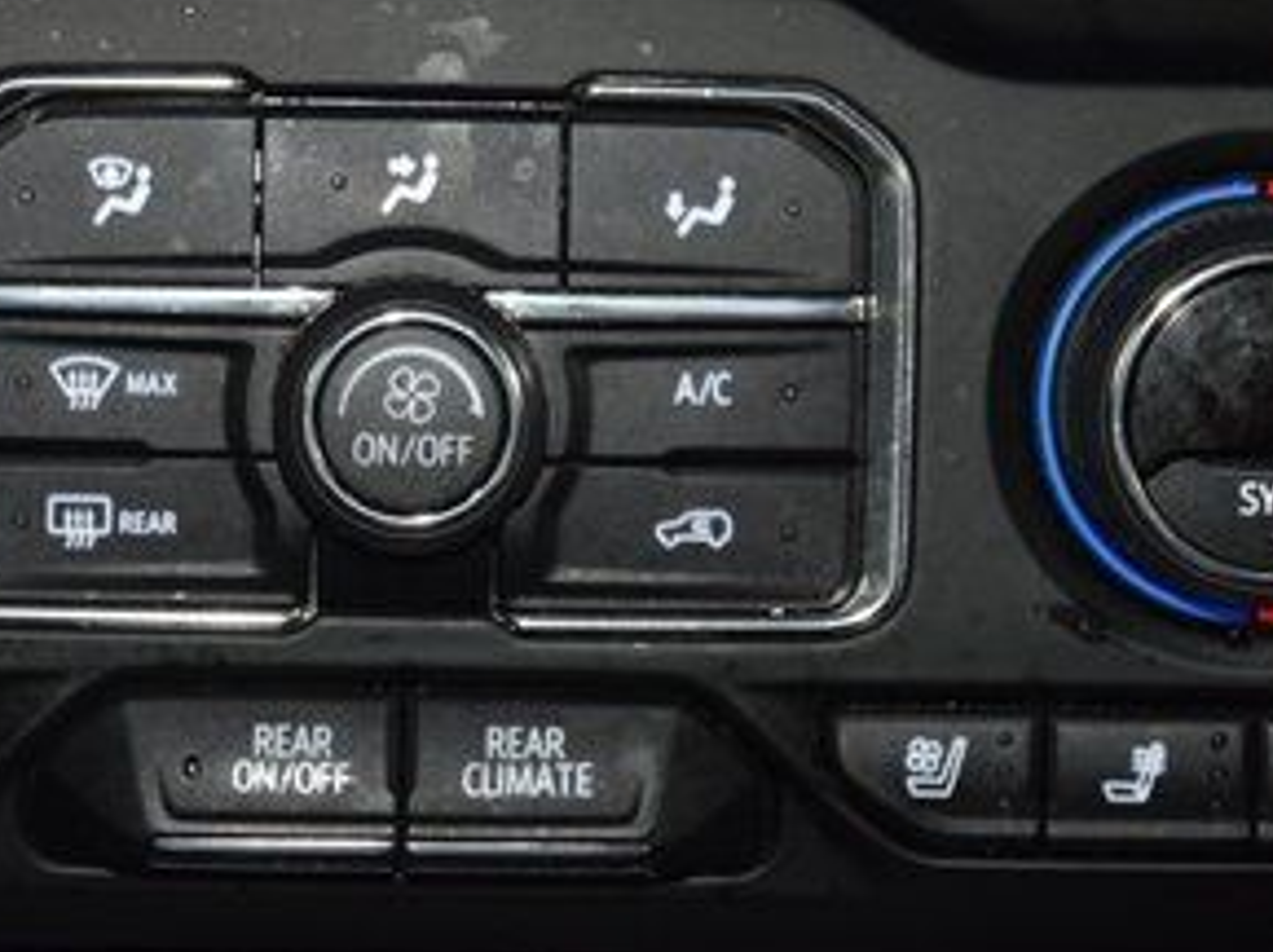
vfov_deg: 6.6
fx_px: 8227
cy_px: 161
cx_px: 423
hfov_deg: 8.8
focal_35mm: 224
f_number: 4.5
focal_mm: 70
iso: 1600
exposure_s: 1/25
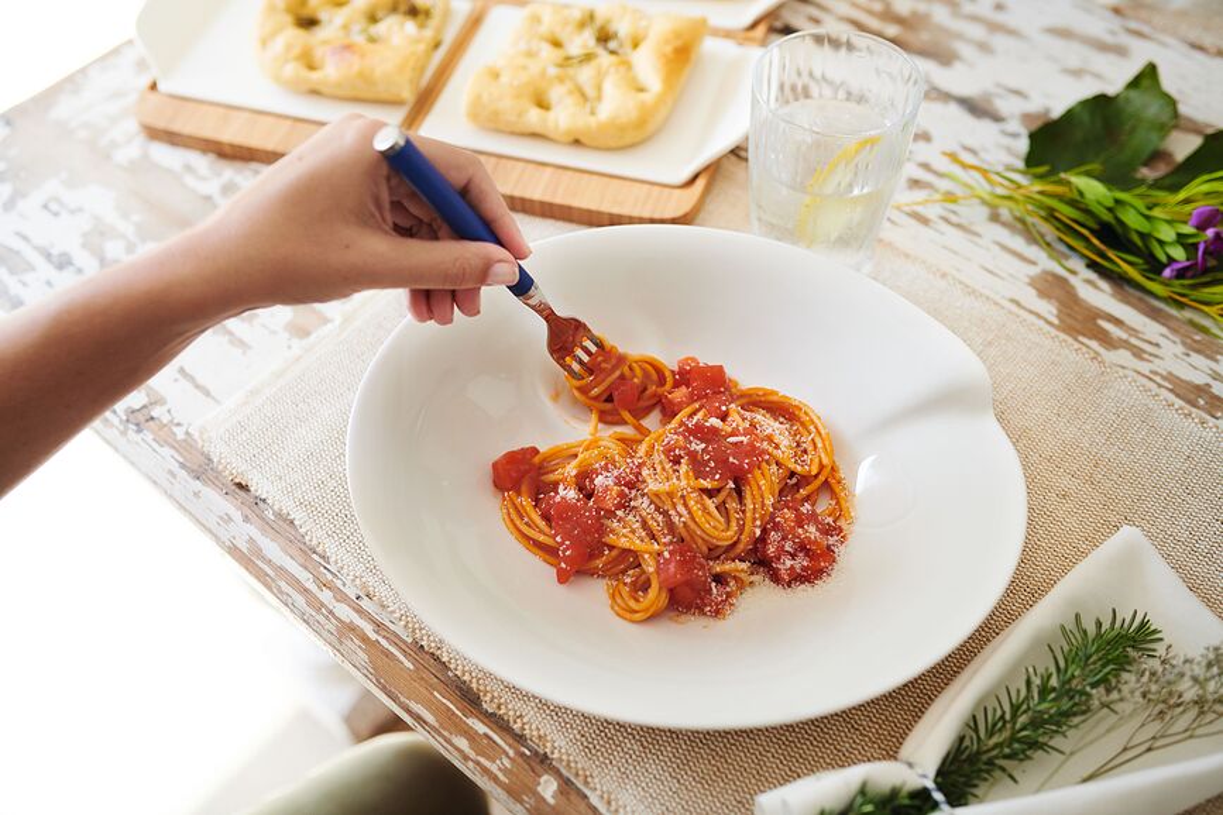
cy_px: 408
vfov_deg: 37.9
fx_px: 1189
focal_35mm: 35
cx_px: 612
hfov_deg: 54.4
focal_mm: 35
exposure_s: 1/1250
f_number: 2.8
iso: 400
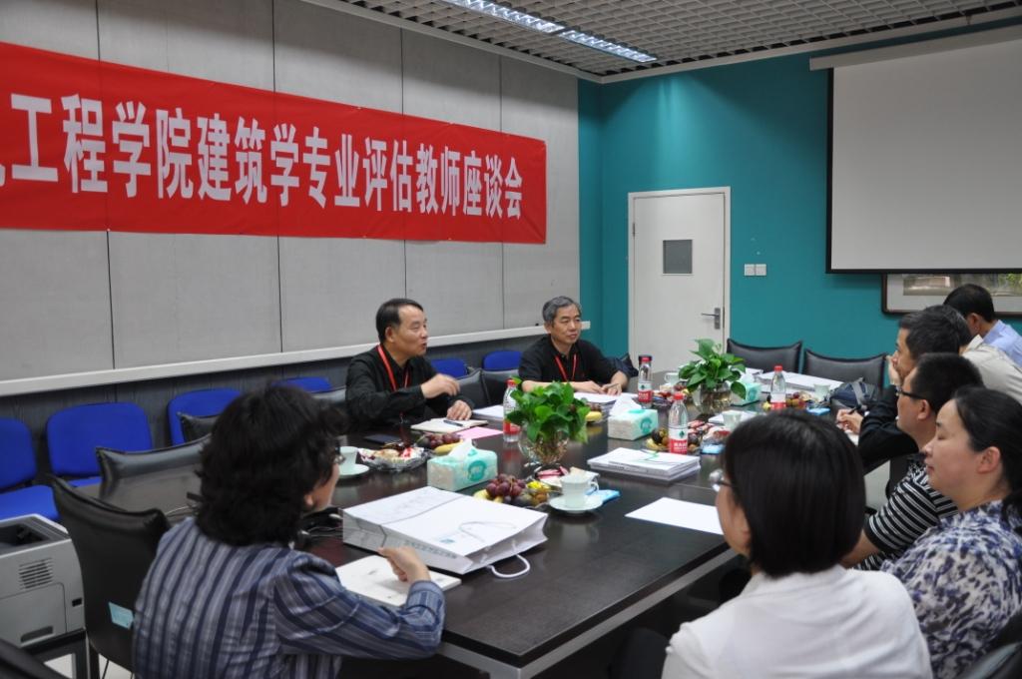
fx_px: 893
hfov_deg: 59.6
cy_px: 340
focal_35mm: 32
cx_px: 511
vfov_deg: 41.6
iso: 400
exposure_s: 1/50
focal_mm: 21
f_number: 3.8
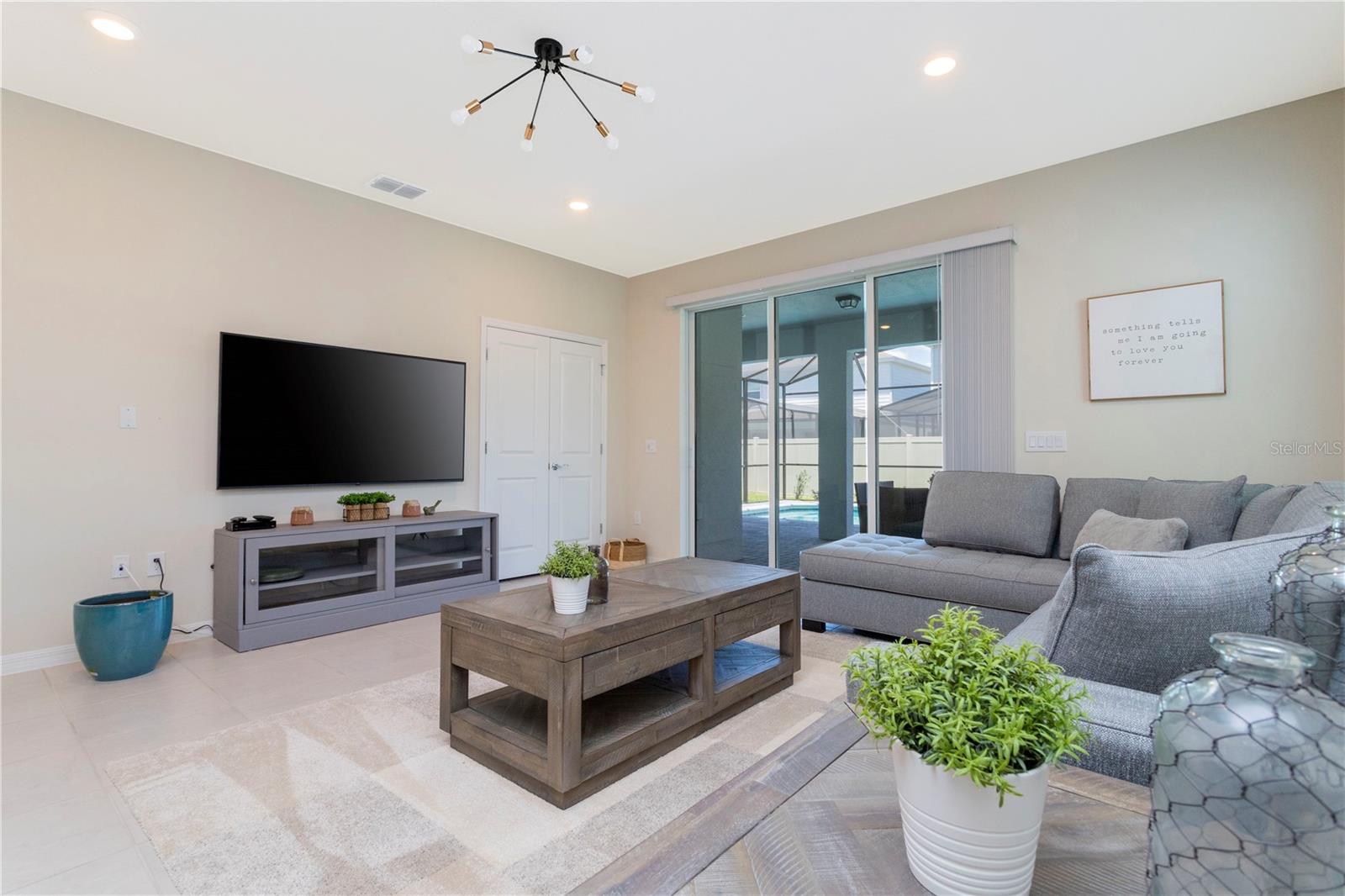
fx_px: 635
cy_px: 448
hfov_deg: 93.3
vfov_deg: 70.4
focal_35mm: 17
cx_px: 672
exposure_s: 1/30
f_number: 10
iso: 1000
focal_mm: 17
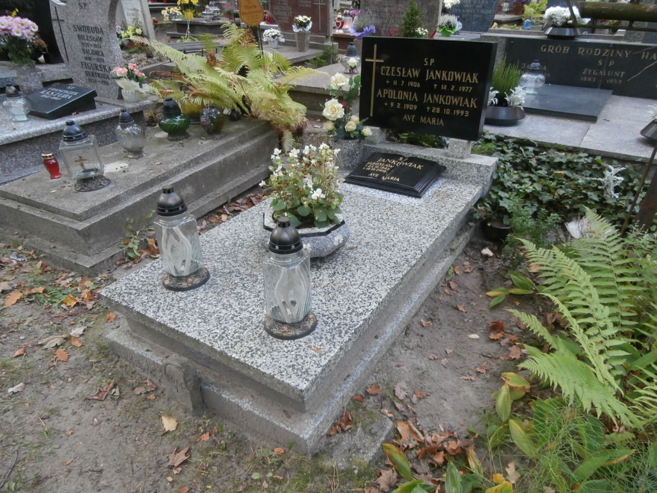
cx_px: 328
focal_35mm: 24
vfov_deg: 56.8
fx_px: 456
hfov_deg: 71.6
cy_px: 246
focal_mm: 4.2
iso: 200
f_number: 3
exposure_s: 1/25
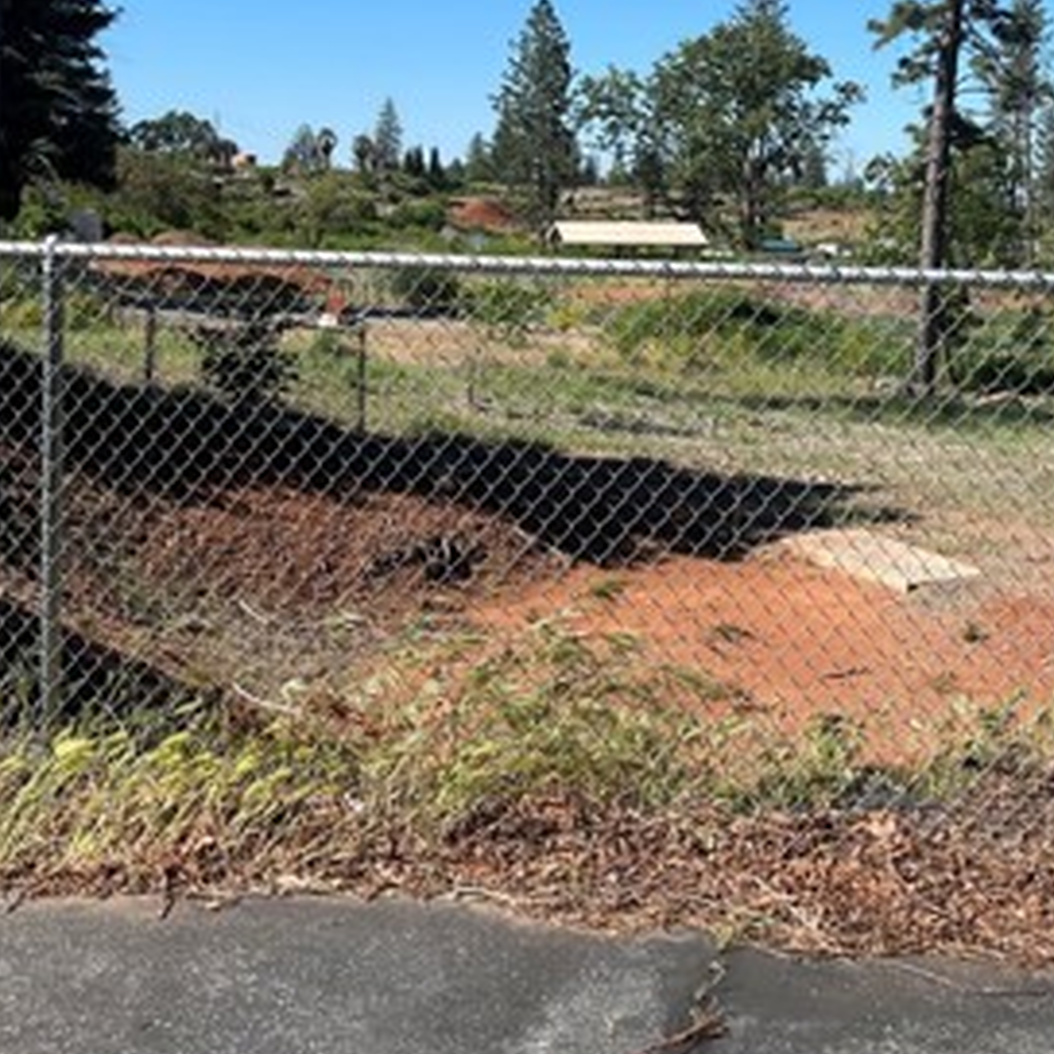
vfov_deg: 31.0
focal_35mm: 54
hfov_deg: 30.8
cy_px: 244
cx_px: 856
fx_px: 1860
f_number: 1.6
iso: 50
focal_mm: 5.1
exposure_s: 1/2899
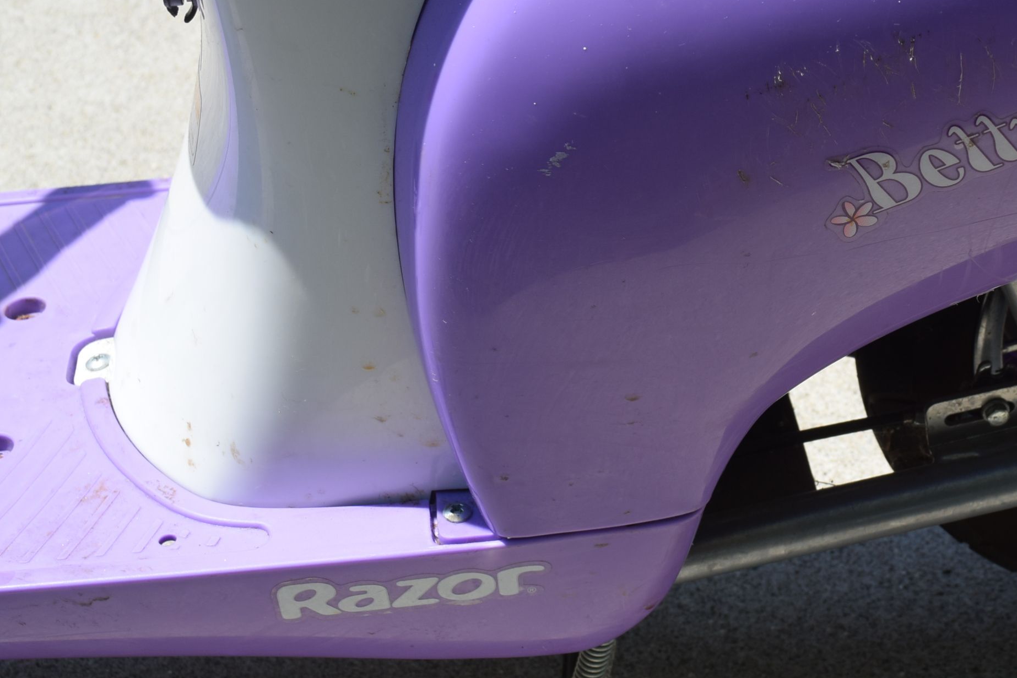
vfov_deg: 18.6
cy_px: 248
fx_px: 2062
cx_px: 780
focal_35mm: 73
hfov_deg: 27.3
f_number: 10
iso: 200
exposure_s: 1/400
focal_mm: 30
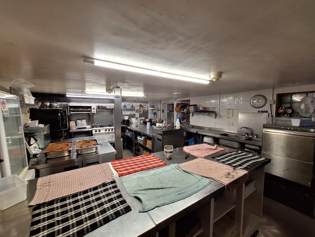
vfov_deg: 89.9
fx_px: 118
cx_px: 158
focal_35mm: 13
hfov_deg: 106.2
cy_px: 118
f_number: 2.2
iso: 64
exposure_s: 1/50
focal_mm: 1.74
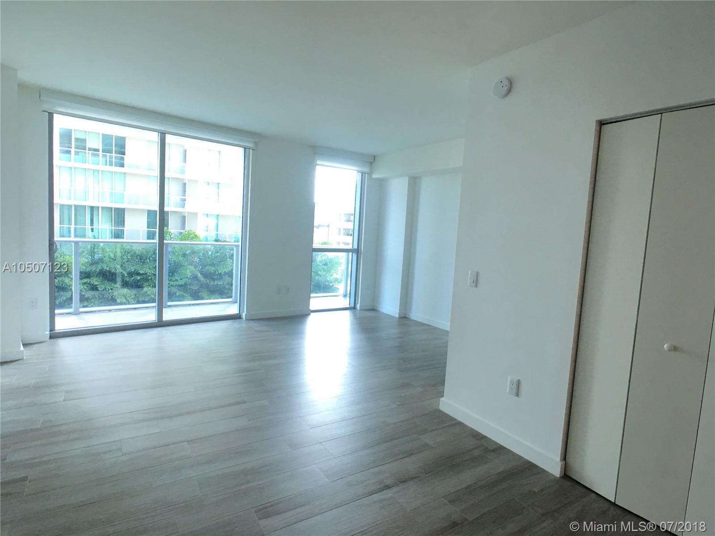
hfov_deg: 61.7
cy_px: 268
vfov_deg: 48.2
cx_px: 358
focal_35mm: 29
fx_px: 599
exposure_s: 1/30
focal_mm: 4.15
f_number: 2.2
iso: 25
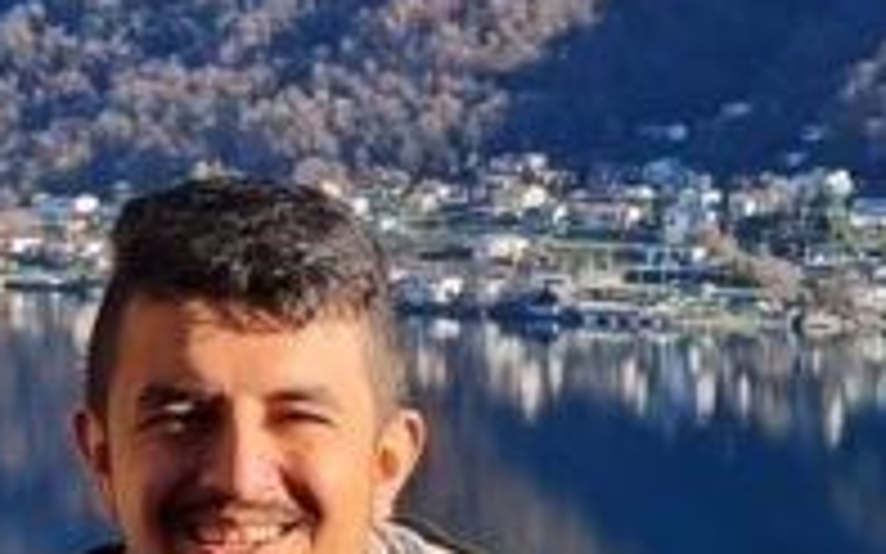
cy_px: 297
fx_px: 3645
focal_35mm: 151
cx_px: 13
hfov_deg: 13.7
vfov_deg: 8.7
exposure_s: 1/1628
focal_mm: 5.4
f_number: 1.8
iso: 50
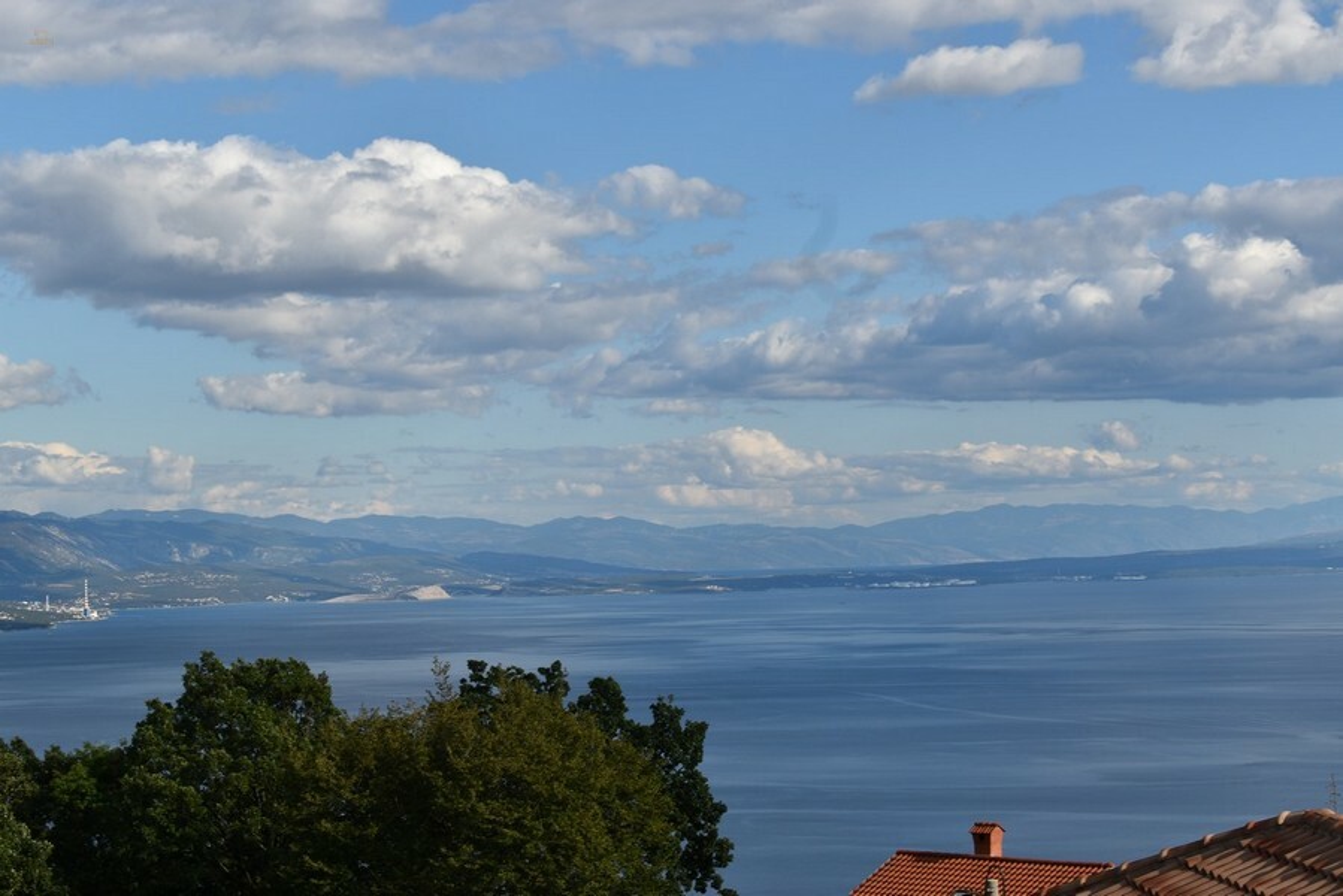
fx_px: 3079
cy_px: 448
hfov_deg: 24.6
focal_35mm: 82
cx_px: 672
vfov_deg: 16.6
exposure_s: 1/320
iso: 100
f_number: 9
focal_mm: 55
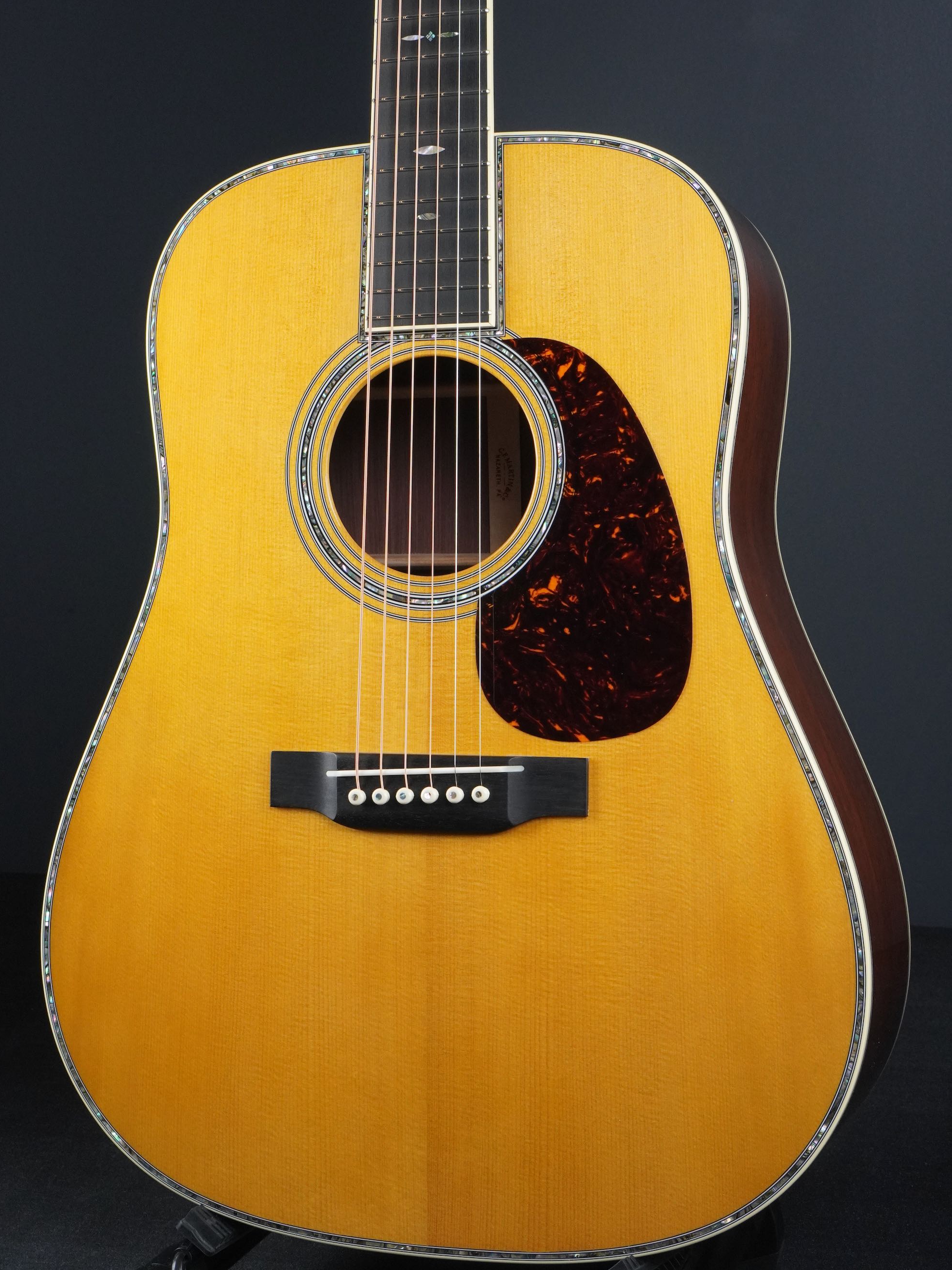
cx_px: 472
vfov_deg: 33.4
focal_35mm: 58
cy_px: 561
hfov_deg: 25.4
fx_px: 2110
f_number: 11
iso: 1600
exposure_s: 1/60
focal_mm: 35
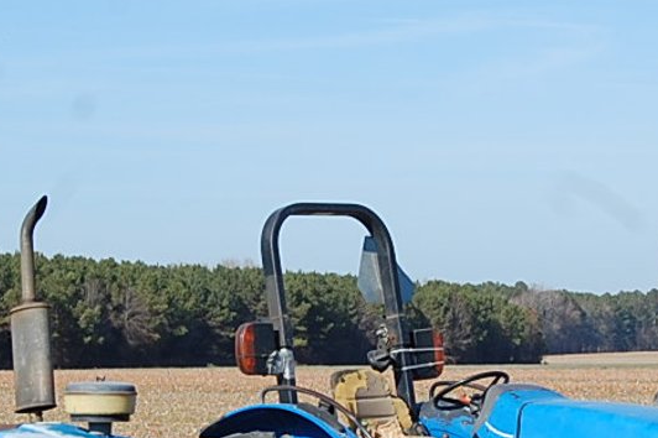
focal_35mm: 183
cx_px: 346
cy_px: 319
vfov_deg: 7.5
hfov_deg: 11.2
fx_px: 3343
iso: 200
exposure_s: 1/320
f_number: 9
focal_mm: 38
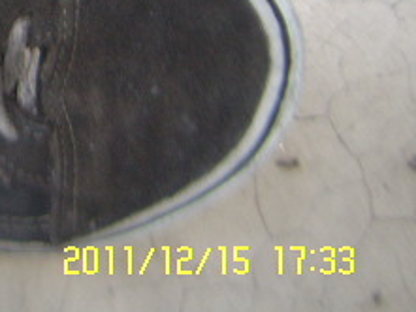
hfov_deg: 16.6
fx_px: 1323
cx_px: -168
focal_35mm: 110
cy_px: -130
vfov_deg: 12.9
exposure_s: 1/30
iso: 100
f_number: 2.8
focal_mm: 7.8
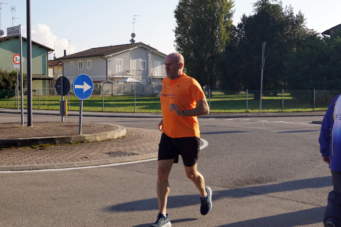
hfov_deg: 37.9
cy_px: 114
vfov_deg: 25.7
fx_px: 497
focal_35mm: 52
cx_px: 170
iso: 100
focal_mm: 35
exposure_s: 1/250
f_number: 6.3
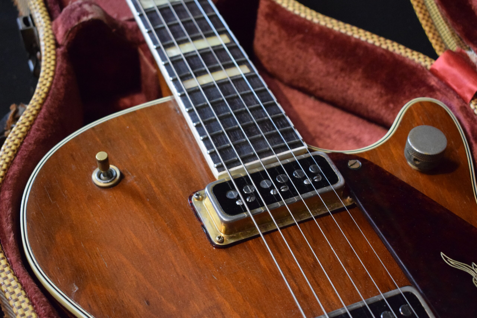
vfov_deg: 21.6
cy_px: 159
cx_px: 238
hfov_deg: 31.9
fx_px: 835
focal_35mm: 63
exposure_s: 1/60
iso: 5000
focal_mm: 42
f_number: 5
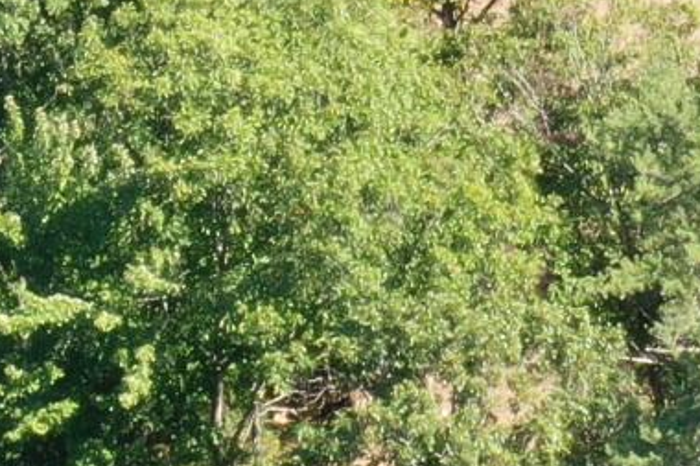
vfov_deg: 5.9
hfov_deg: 9.3
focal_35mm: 221
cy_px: -772
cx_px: 599
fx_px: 4295
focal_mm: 10.26
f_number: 9
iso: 100
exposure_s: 1/50
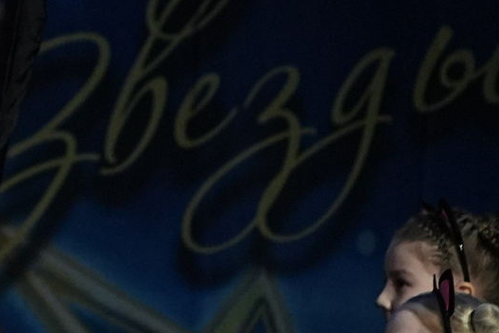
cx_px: -353
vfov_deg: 1.4
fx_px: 13444
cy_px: 133
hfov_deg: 2.1
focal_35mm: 970
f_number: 2.8
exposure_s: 1/640
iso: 2500
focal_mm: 200
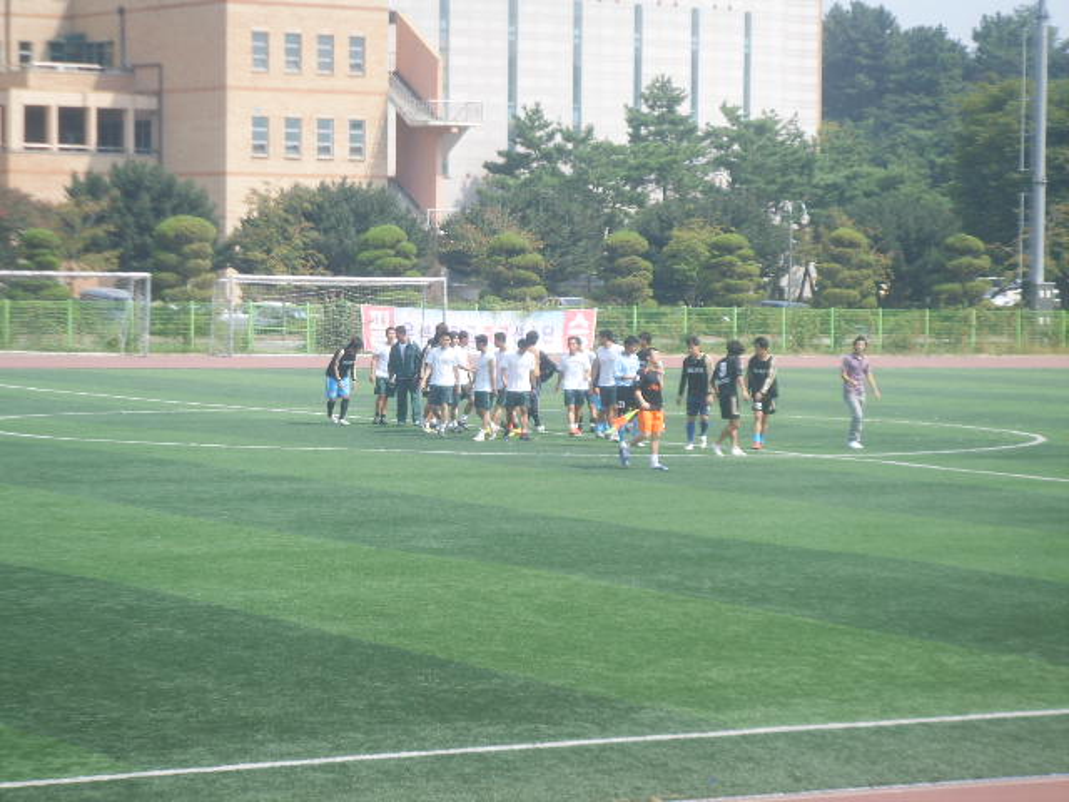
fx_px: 3613
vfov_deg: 12.7
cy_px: 401
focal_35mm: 117
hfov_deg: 16.8
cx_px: 534
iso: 50
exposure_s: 1/350
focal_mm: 19.8
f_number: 4.5
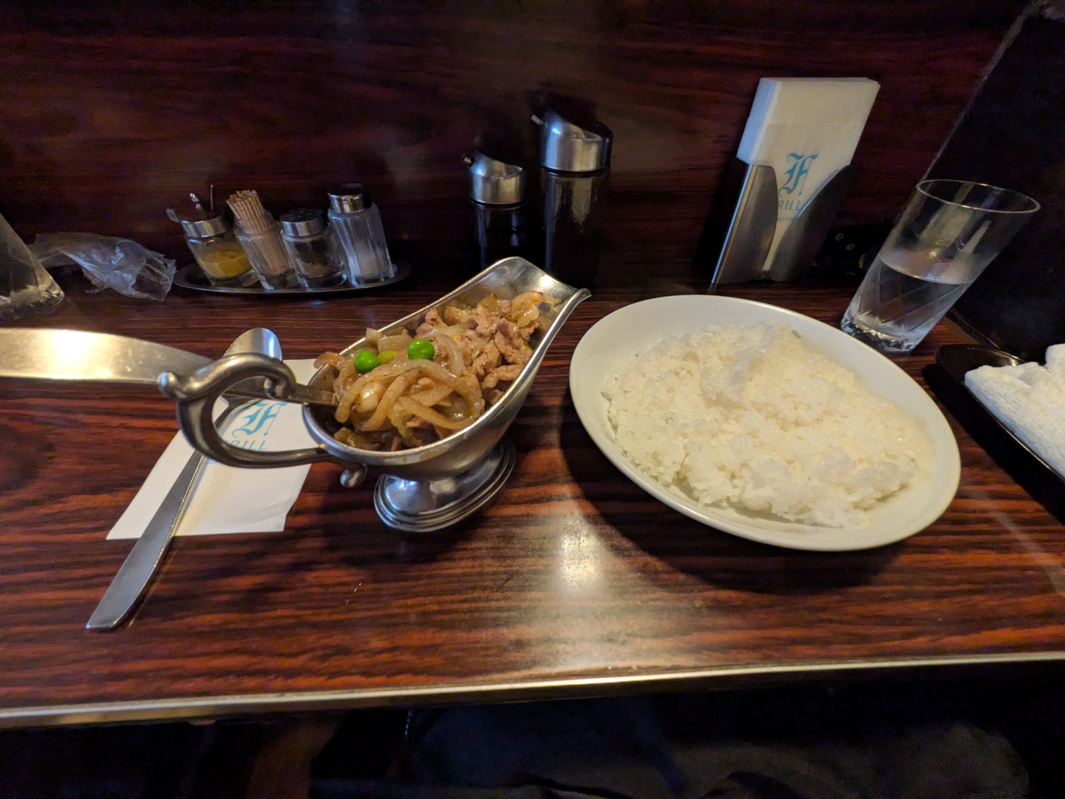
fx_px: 431
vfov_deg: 85.7
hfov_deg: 102.0
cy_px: 400
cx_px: 532
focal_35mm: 14
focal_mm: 1.83
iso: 569
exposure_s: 1/25
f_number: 2.2
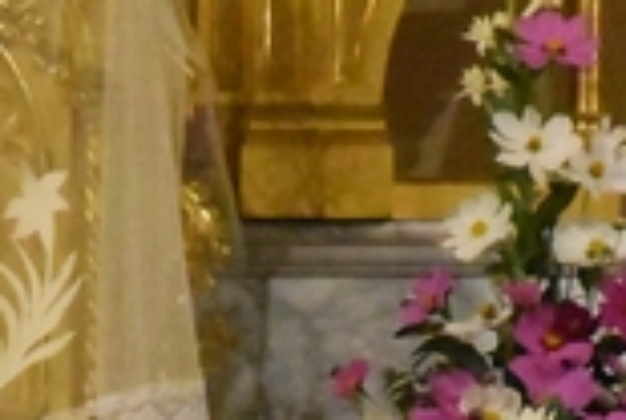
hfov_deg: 1.7
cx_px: 182
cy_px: 569
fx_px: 21203
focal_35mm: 1217
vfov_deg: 1.1
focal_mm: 140
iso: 11400
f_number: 5.6
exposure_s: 1/500
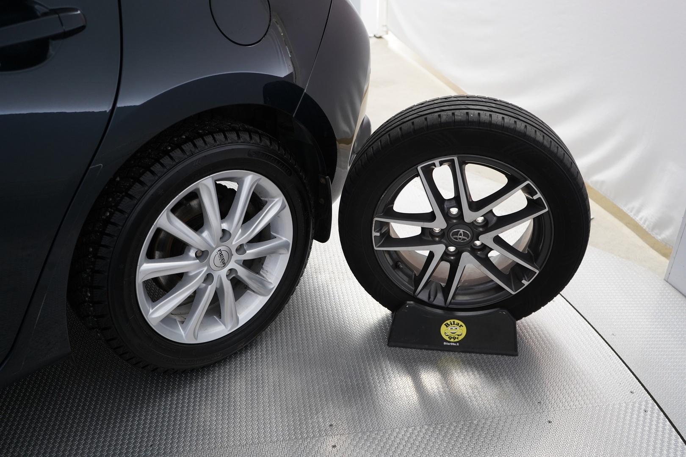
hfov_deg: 60.3
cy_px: 228
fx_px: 591
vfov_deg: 42.3
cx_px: 343
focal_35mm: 31
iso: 1600
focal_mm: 31
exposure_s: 1/80
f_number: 4
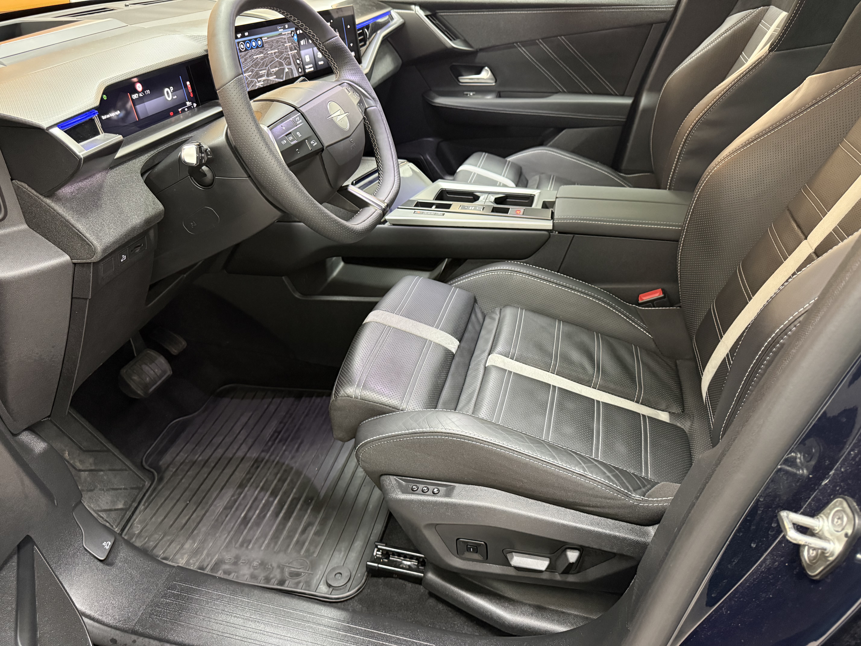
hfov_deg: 71.6
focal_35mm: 24
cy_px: 323
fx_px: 597
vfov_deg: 56.8
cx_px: 430
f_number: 1.78
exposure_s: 1/33
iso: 640
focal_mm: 6.76
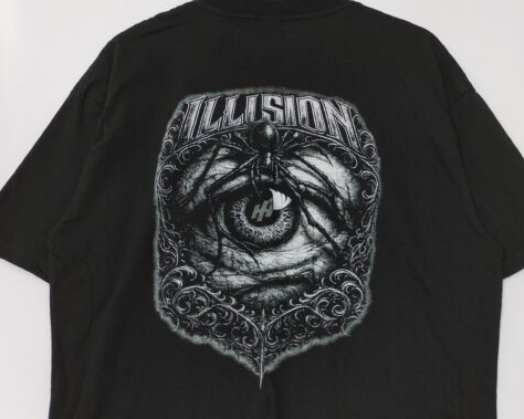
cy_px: 249
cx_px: 277
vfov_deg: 32.6
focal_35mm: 46
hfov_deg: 40.3
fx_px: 713
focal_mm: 4.27
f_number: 1.8
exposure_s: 1/15
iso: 100
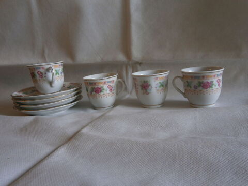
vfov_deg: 53.1
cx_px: 124
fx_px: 186
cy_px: 93
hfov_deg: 67.3
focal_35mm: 26
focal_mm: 4.7
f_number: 2.8
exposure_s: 1/30
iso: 80
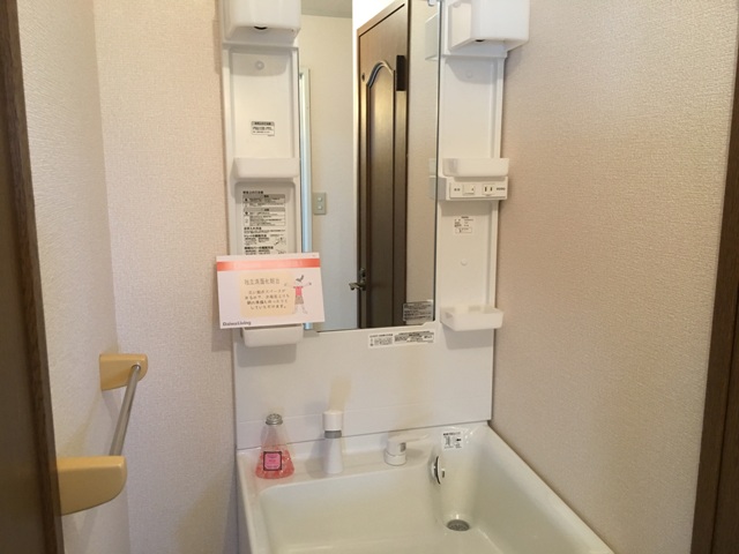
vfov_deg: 48.2
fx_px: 619
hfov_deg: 61.7
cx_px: 370
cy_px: 277
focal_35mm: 29
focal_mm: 4.15
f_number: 2.2
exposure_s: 1/33
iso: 160
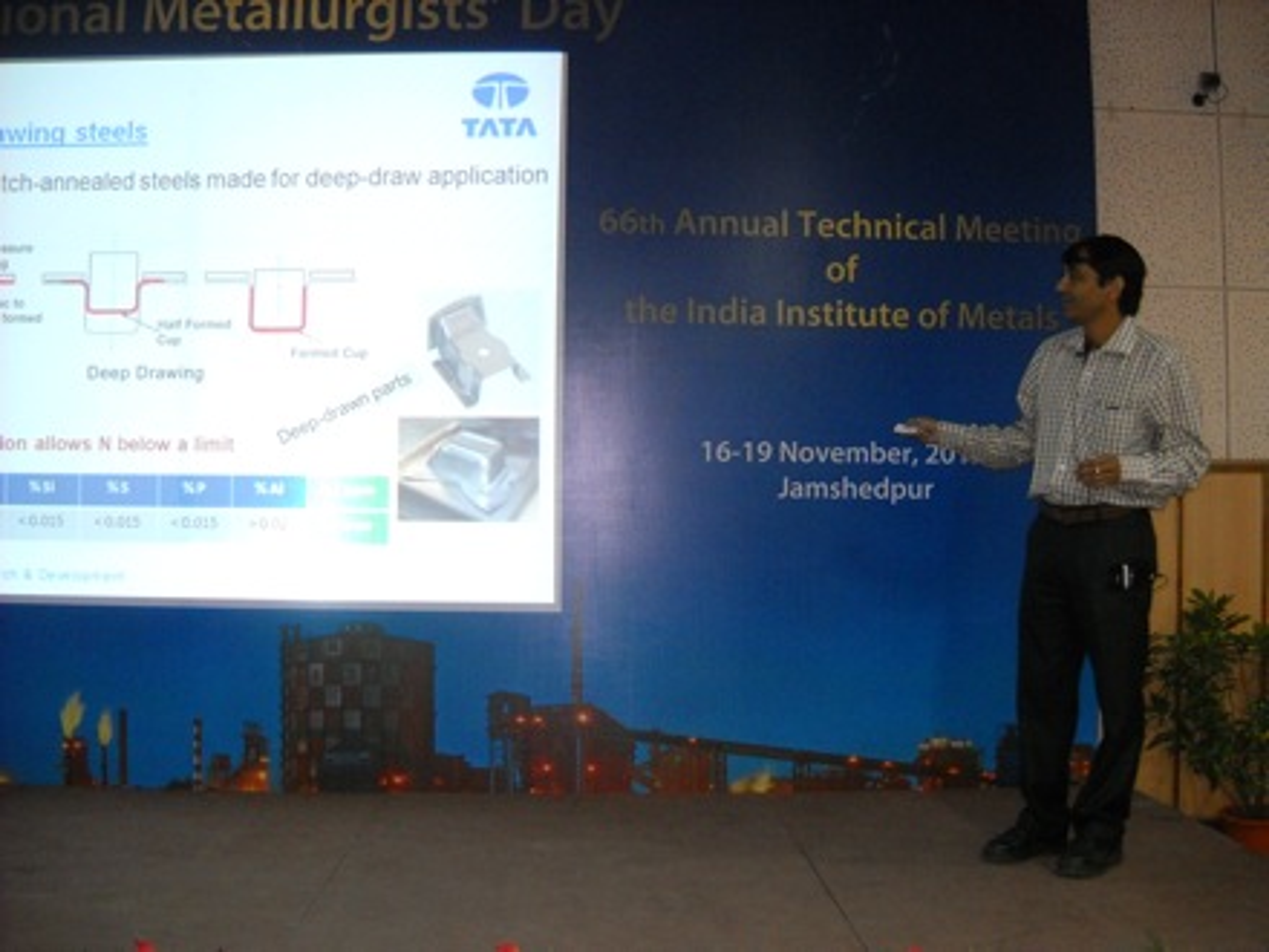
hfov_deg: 45.8
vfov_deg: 35.1
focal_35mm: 41
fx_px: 1503
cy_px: 476
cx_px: 634
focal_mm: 6.72
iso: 400
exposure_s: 1/30
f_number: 3.1
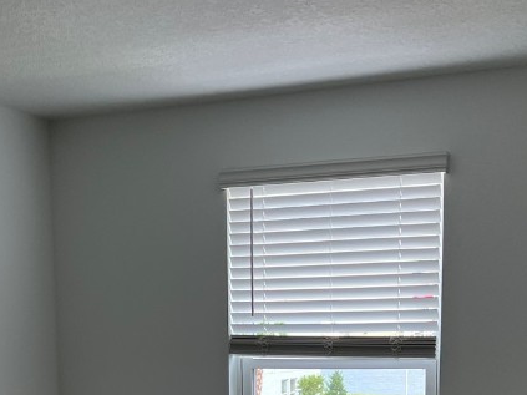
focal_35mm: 63
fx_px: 959
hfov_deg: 30.7
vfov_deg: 21.9
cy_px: 445
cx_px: 223
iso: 50
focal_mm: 5.7
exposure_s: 1/165
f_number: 1.5
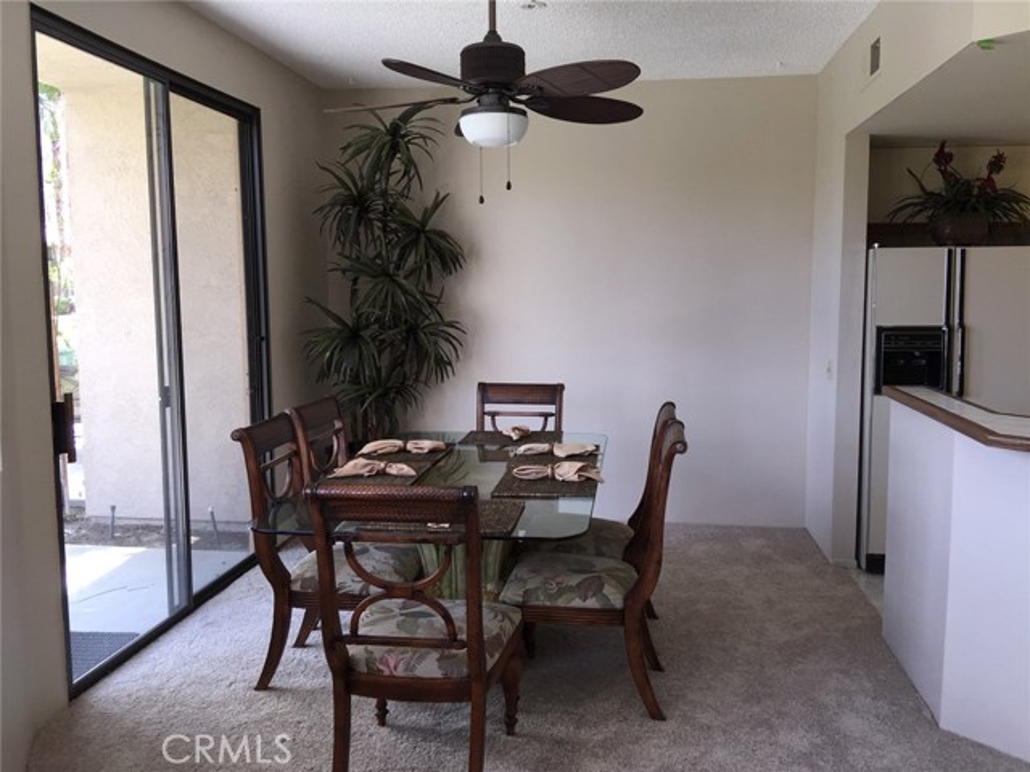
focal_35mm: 29
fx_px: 863
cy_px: 386
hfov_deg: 61.7
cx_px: 515
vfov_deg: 48.2
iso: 40
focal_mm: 4.15
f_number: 2.2
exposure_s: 1/120
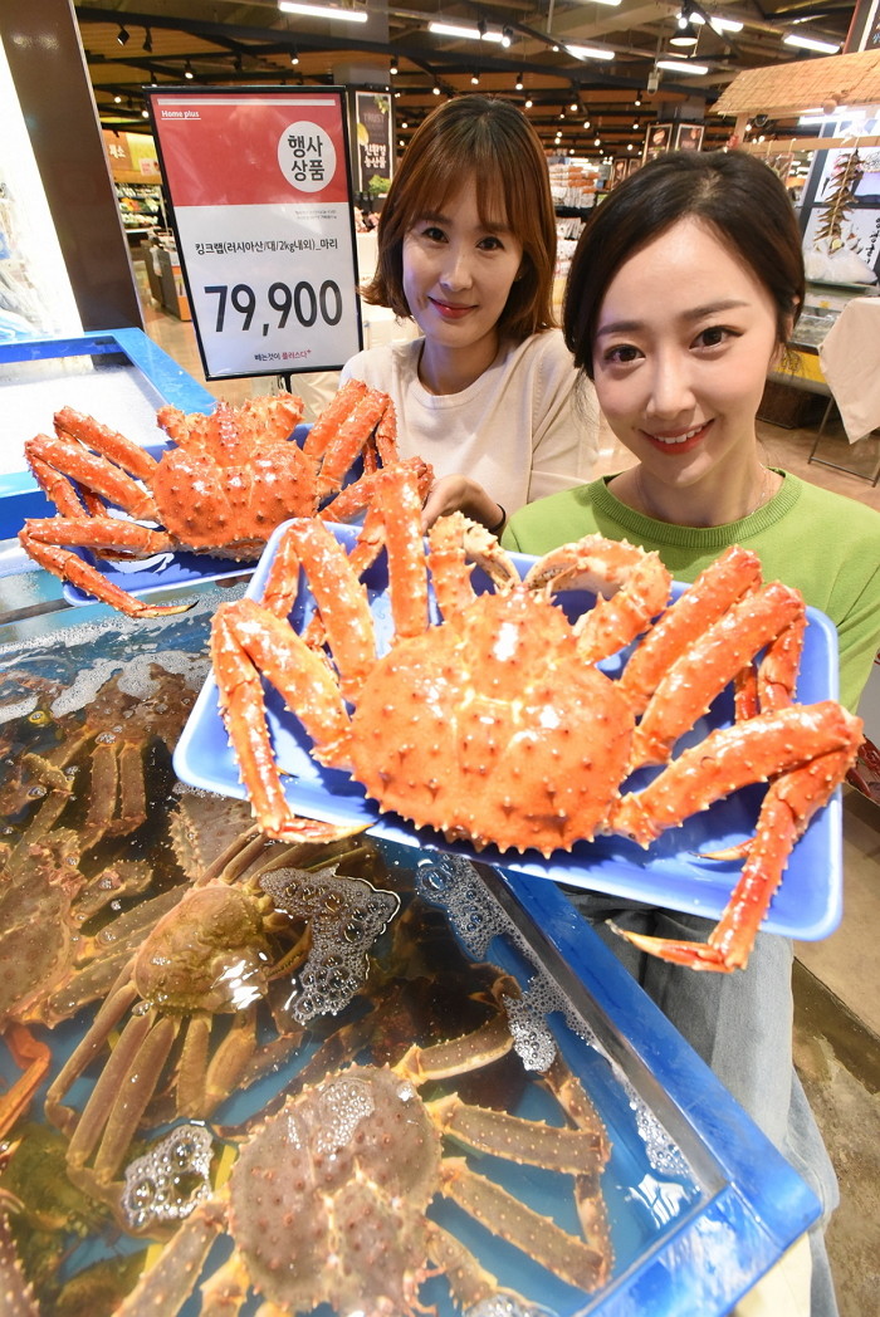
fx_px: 622
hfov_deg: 70.5
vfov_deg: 93.2
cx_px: 440
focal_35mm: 17
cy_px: 658
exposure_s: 1/250
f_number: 7.1
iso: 5000
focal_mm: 17
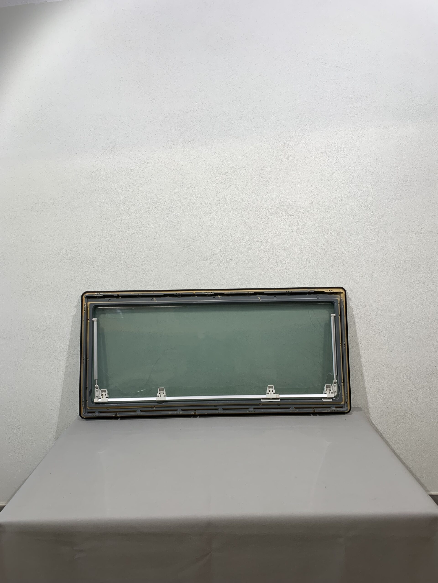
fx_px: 439
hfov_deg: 53.1
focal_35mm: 26
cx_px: 219
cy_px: 292
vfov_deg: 67.3
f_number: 1.8
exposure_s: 1/100
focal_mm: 4.25
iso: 32
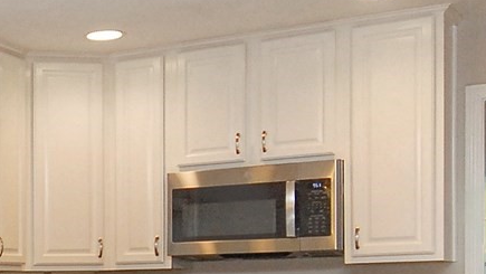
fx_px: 1050
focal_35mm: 81
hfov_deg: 23.5
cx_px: -114
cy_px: 341
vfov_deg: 14.3
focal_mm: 11
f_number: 5
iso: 500
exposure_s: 1/60
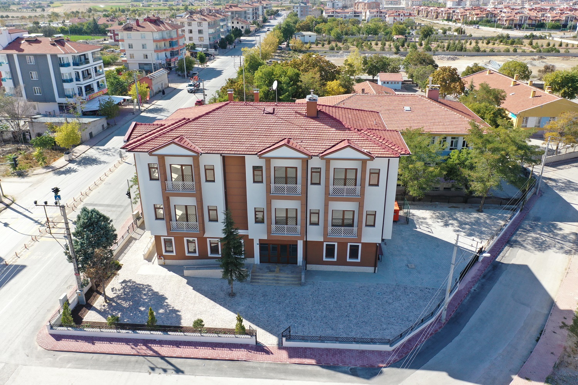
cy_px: 192
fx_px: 450
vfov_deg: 46.4
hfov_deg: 65.5
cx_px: 289
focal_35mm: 28
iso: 100
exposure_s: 1/50
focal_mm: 10.26
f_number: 3.5
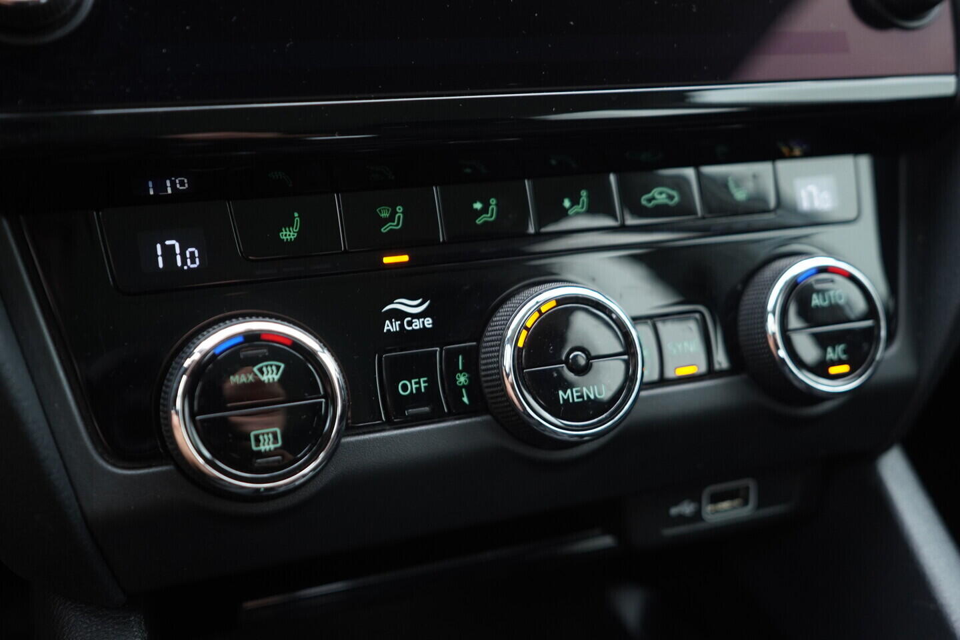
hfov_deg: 53.1
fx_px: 960
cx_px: 480
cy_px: 320
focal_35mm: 36
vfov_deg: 36.9
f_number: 2.8
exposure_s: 1/40
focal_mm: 24
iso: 400
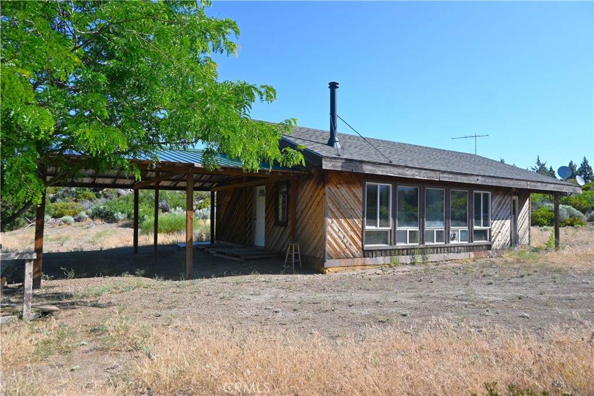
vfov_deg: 53.1
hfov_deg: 73.7
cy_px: 198
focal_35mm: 24
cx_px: 297
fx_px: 396
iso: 100
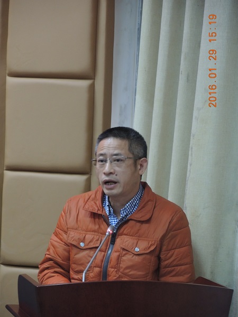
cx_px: 119
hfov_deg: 9.8
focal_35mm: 152
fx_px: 1393
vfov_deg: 13.0
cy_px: 158
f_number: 3.5
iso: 720
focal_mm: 32.6
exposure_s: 1/15
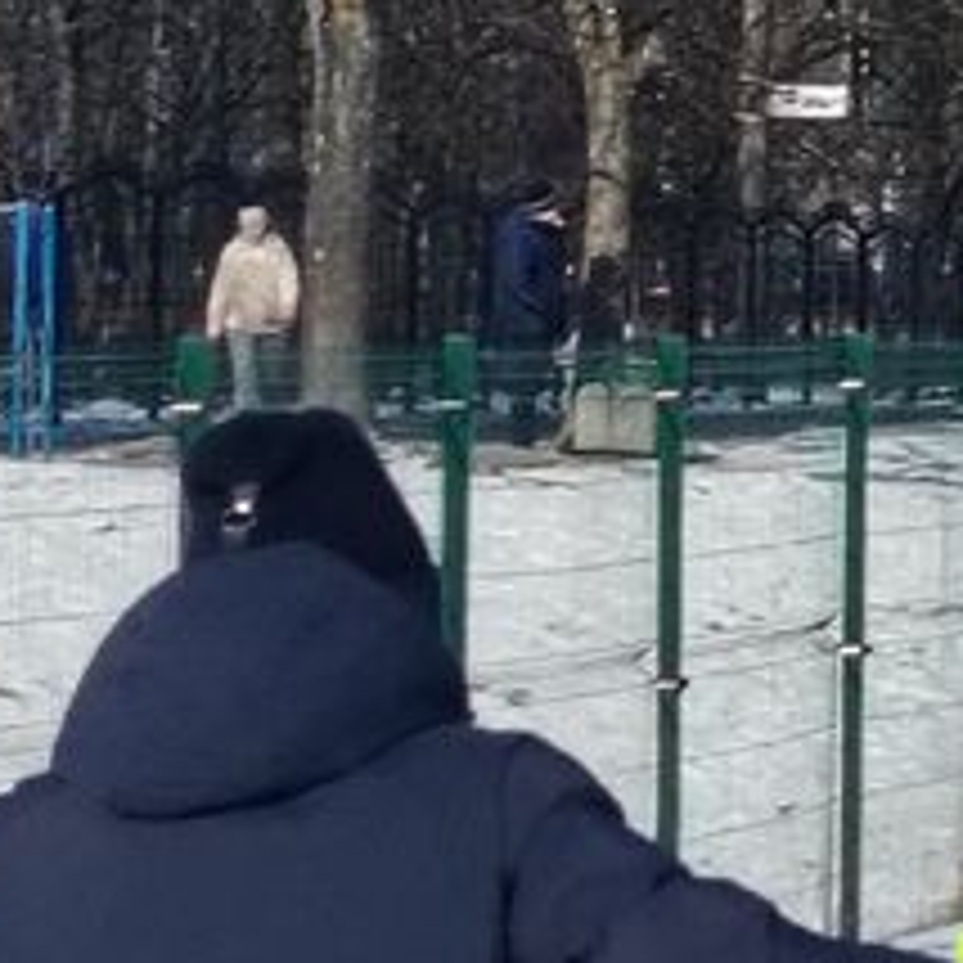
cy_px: 288
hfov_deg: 4.5
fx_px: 11834
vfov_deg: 4.7
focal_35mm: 376
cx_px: 2493
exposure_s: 1/1311
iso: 100
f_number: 1.75
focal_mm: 5.25
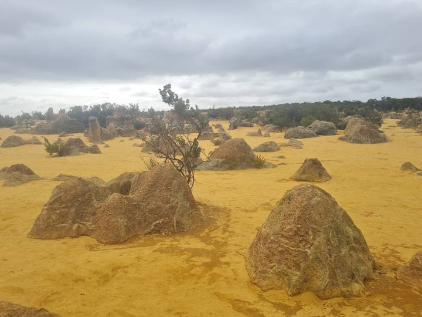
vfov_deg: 53.1
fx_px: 317
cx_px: 211
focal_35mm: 26
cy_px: 158
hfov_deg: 67.3
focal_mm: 5.4
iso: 50
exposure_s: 1/2793
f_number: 1.8
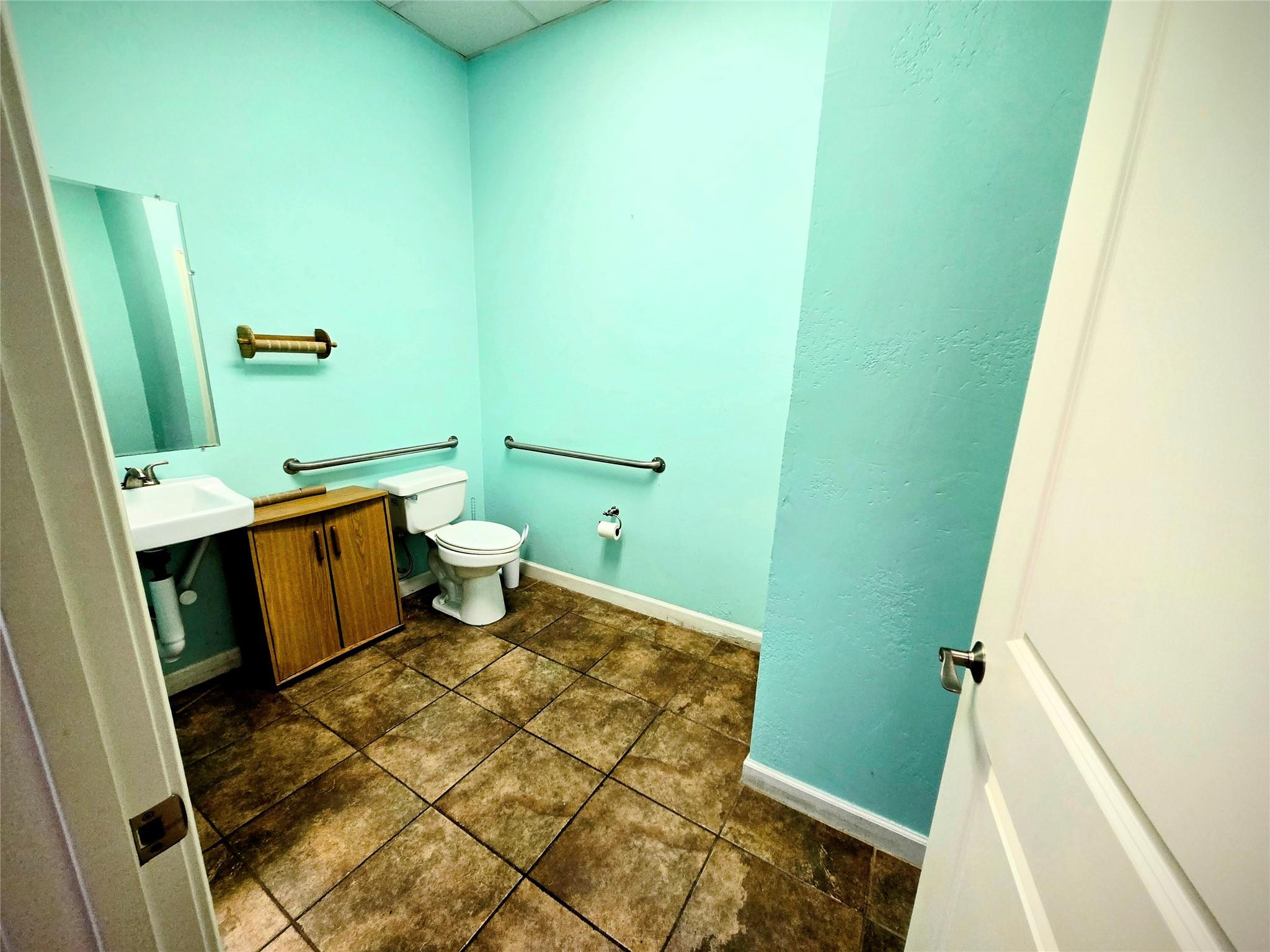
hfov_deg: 106.2
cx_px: 635
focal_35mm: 13
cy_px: 476
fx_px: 477
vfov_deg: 89.9
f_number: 2.2
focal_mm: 1.7
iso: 160
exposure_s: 1/60
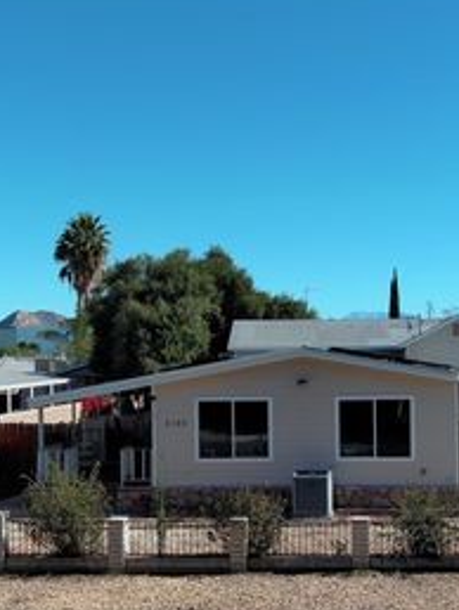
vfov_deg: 35.4
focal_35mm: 54
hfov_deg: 27.0
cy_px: 363
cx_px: 279
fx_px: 953
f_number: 8
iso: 100
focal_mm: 10.57
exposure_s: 1/143
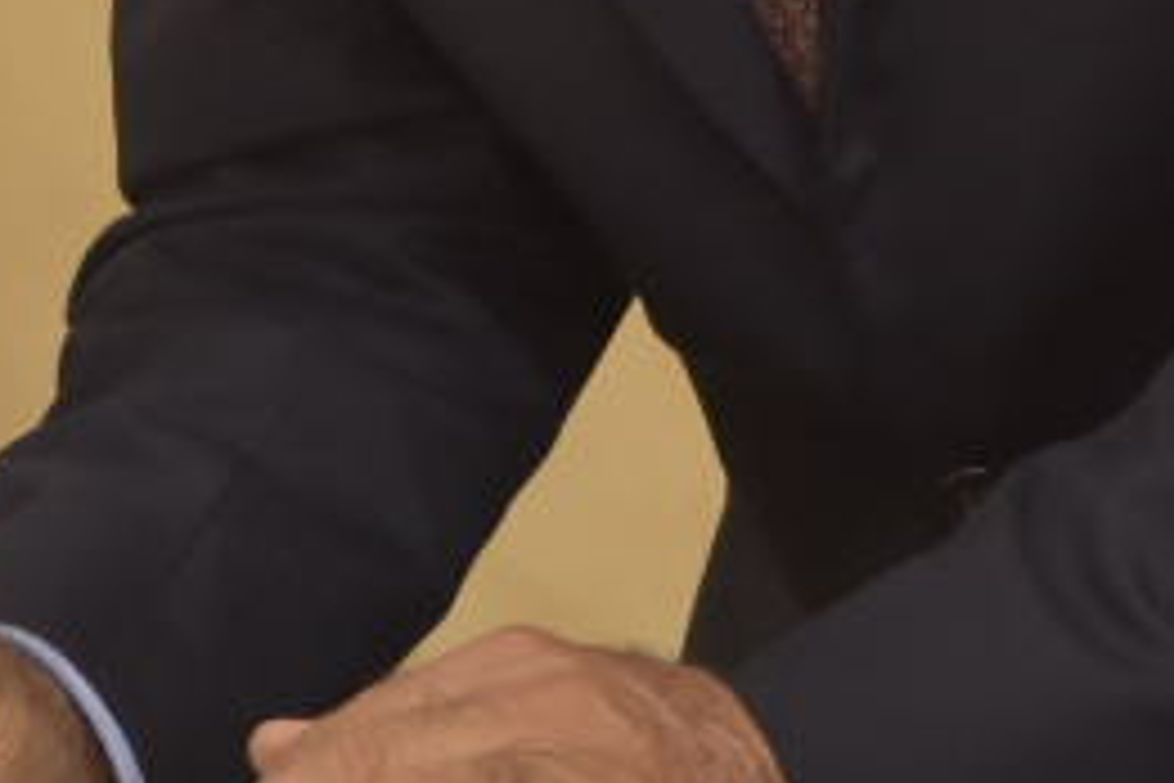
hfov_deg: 3.9
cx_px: 922
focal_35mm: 534
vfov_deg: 2.6
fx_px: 17413
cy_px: -1089
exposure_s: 1/100
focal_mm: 86
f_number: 4
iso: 1600
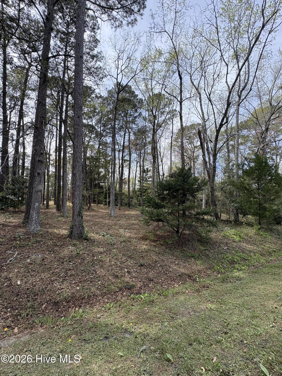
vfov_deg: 102.1
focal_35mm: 14
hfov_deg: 85.7
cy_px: 188
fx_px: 152
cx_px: 141
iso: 64
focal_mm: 2.22
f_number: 2.2
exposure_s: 1/720
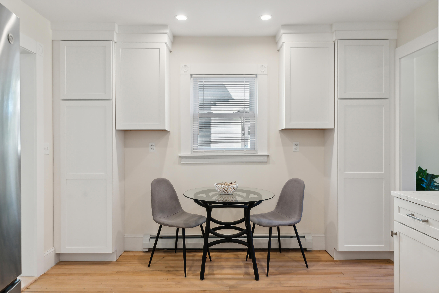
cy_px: 146
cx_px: 220
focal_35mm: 24
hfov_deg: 73.7
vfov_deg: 53.2
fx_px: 293
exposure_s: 1/50
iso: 800
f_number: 7.1
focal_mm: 24
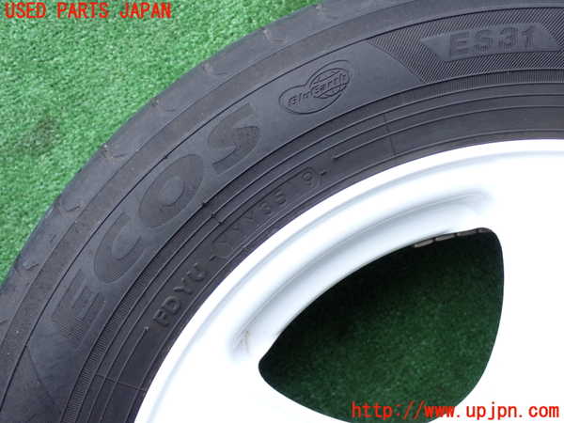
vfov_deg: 29.1
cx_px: 282
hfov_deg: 38.2
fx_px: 815
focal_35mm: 50
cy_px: 212
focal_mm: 9.01
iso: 200
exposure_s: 1/125
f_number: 3.2
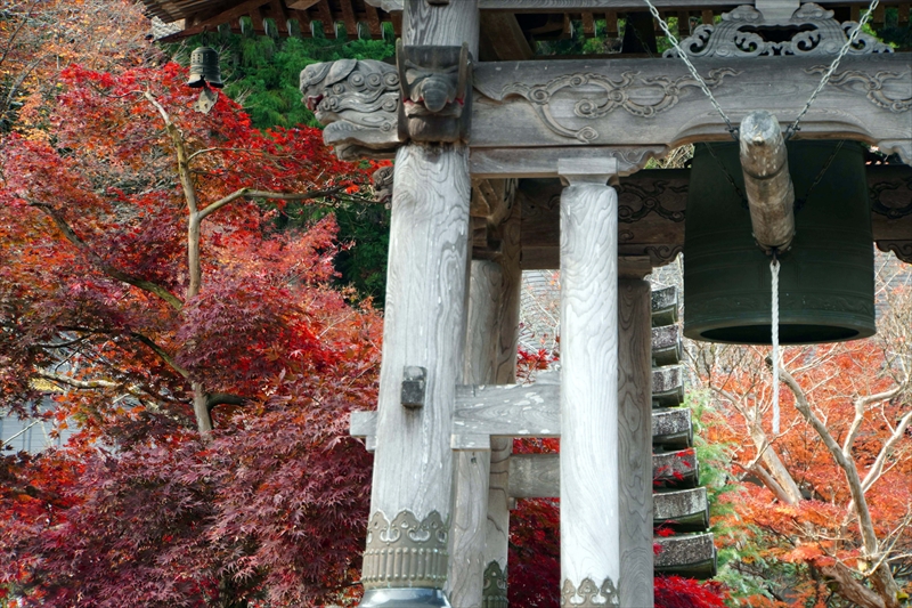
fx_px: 4323
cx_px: 456
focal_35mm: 171
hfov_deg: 12.0
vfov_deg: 8.0
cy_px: 304
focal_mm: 113.8
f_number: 6.3
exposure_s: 1/40
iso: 100
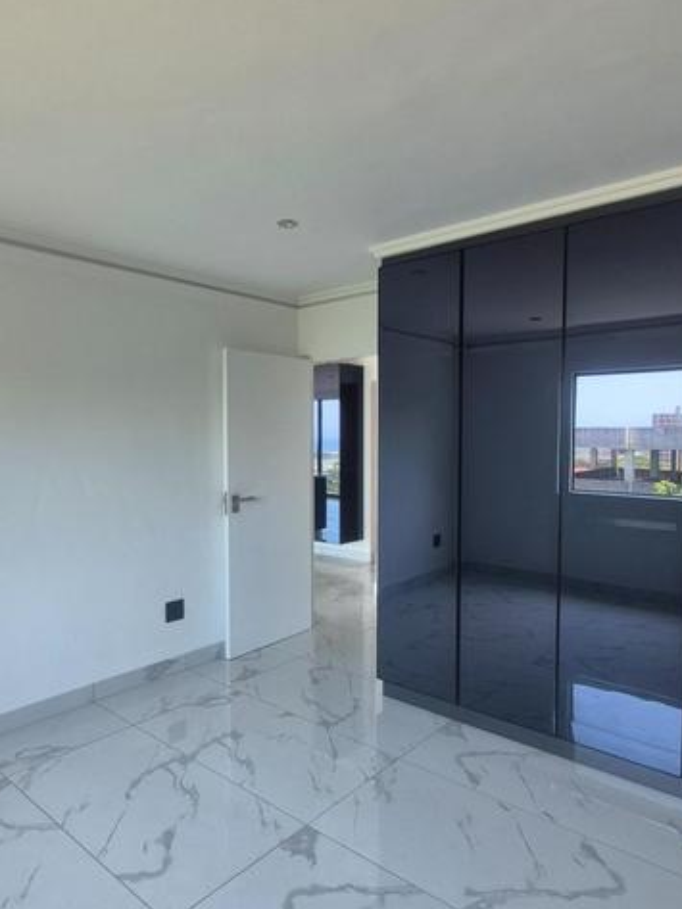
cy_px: 450
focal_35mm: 22
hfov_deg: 61.1
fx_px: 578
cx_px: 330
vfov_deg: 76.4
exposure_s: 1/100
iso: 64
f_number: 2.2
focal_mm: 1.74
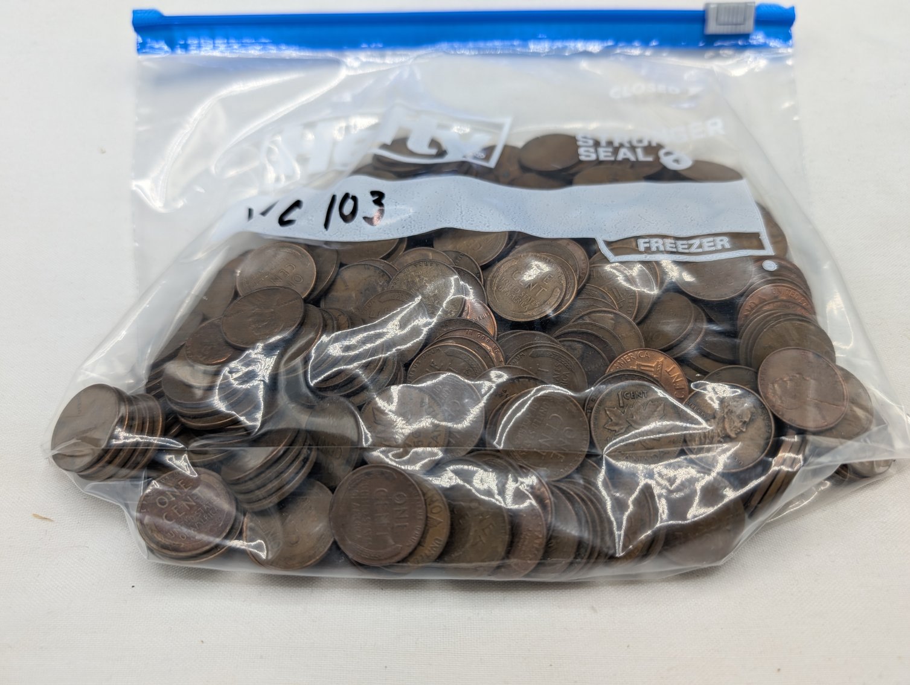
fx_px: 632
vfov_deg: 56.9
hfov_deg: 71.5
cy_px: 342
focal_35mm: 24
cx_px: 455
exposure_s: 1/169
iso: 19
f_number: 1.68
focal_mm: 6.9
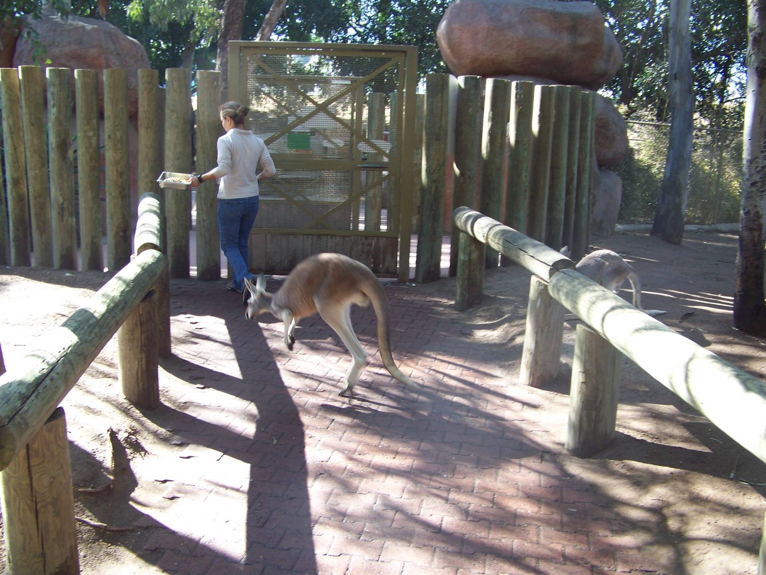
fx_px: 797
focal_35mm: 36
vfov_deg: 39.7
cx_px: 383
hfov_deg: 51.4
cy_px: 288
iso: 64
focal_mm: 5.85
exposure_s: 1/60
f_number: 2.8
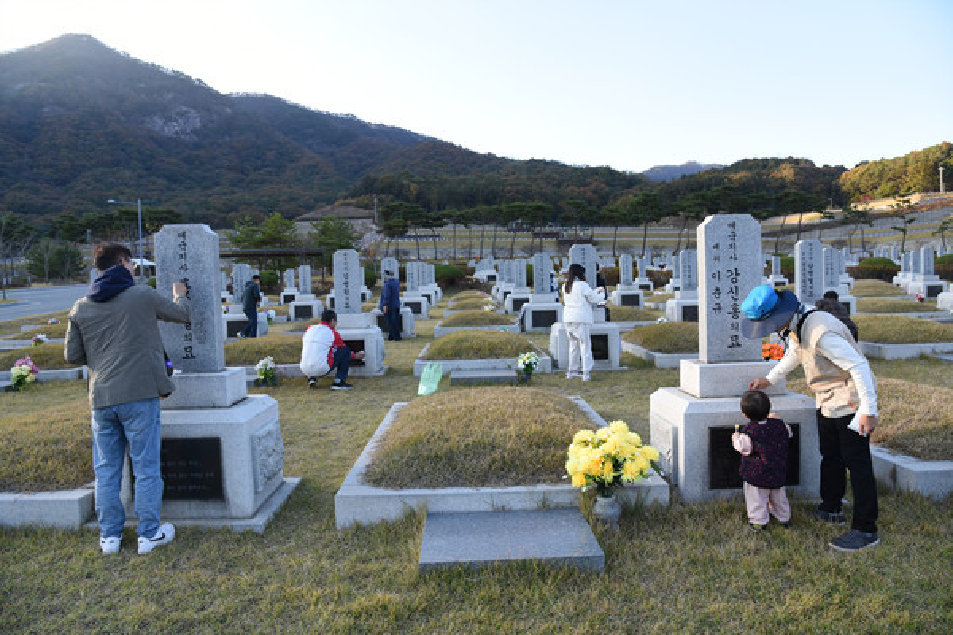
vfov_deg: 53.1
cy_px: 318
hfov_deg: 73.7
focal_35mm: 24
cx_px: 476
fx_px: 635
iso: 400
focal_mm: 24
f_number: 7.1
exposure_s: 1/200
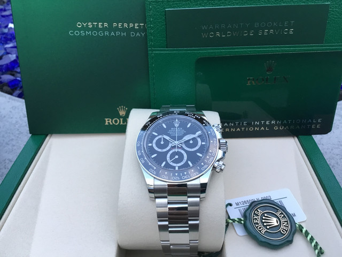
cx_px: 171
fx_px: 306
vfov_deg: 45.4
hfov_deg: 58.4
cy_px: 128
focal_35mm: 31
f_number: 2.4
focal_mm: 3.3
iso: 80
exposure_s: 1/30
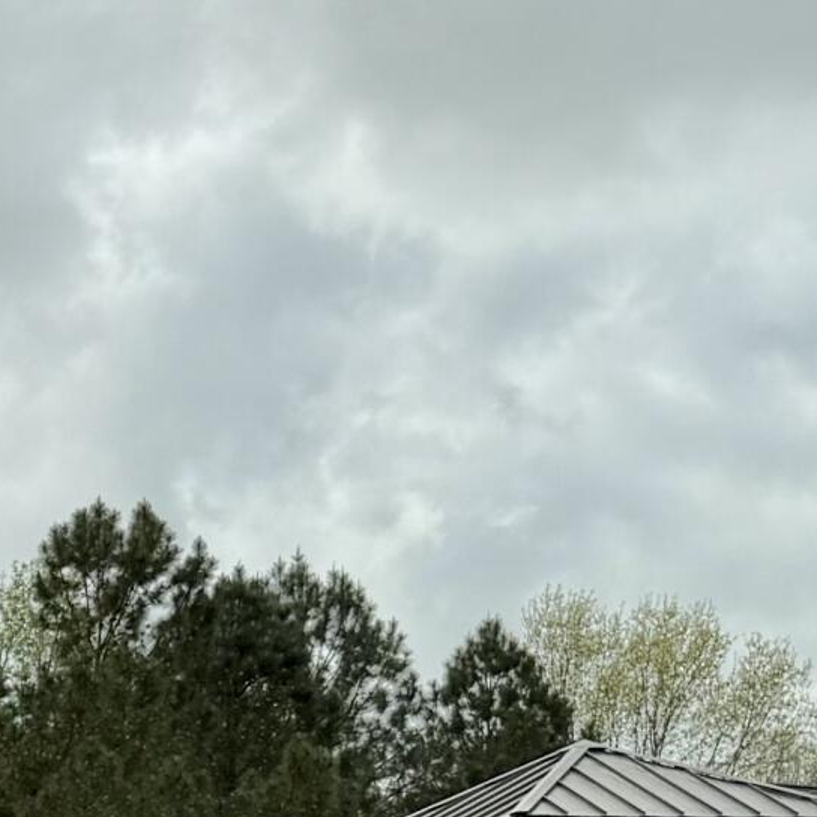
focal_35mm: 117
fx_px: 3124
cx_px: -785
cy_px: 1325
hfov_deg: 13.0
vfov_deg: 13.7
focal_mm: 6.76
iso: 80
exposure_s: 1/6173
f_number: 1.78
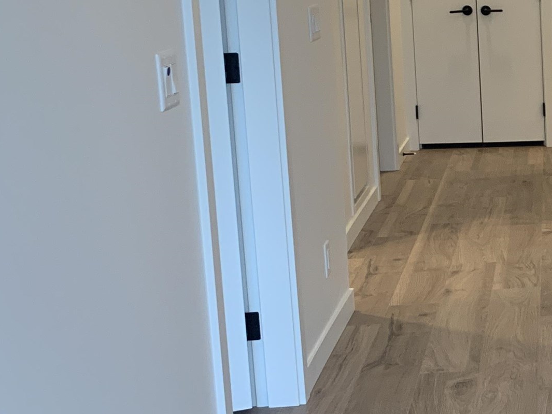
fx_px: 1196
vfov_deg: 19.6
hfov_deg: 22.5
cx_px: 766
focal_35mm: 75
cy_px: 174
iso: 80
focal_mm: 4.25
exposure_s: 1/60
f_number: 1.8
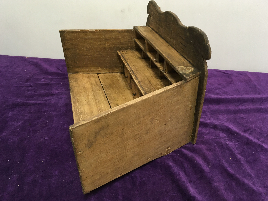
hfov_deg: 60.0
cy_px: 98
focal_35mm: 30
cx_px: 132
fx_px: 232
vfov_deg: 46.8
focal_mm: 4.15
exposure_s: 1/33
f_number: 2.2
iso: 100
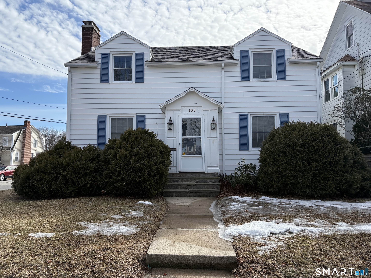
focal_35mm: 26
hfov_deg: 67.3
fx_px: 279
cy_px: 139
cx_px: 186
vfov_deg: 53.1
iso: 64
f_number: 1.6
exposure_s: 1/3623
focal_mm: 5.96
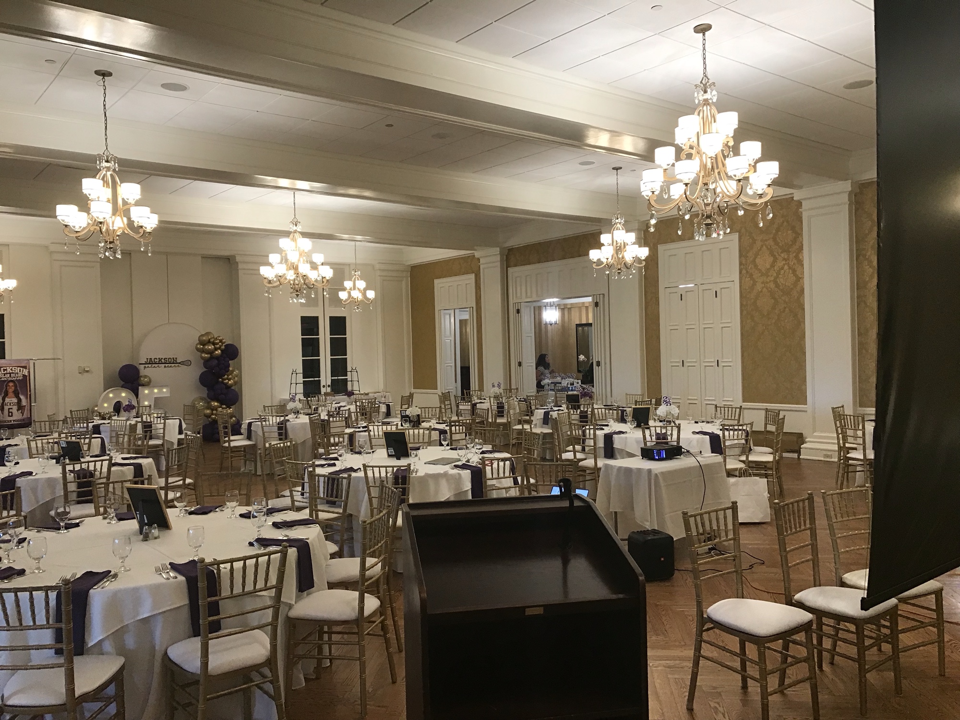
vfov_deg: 49.7
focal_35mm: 28
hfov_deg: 63.4
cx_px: 480
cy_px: 360
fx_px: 777
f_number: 1.8
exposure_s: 1/30
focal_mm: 3.99
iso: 40
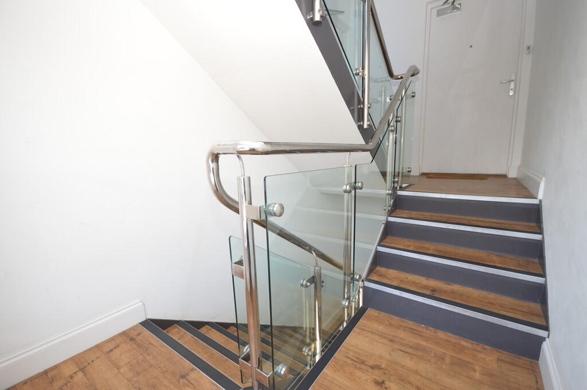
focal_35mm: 15
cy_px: 195
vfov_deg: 77.2
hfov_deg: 100.4
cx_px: 294
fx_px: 244
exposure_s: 1/60
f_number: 4
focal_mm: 10
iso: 400
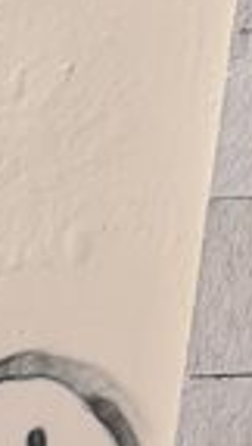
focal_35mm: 164
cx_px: 1098
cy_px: -430
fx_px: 1938
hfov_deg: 6.0
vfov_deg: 11.8
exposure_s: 1/3356
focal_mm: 3.95
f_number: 1.8
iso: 50
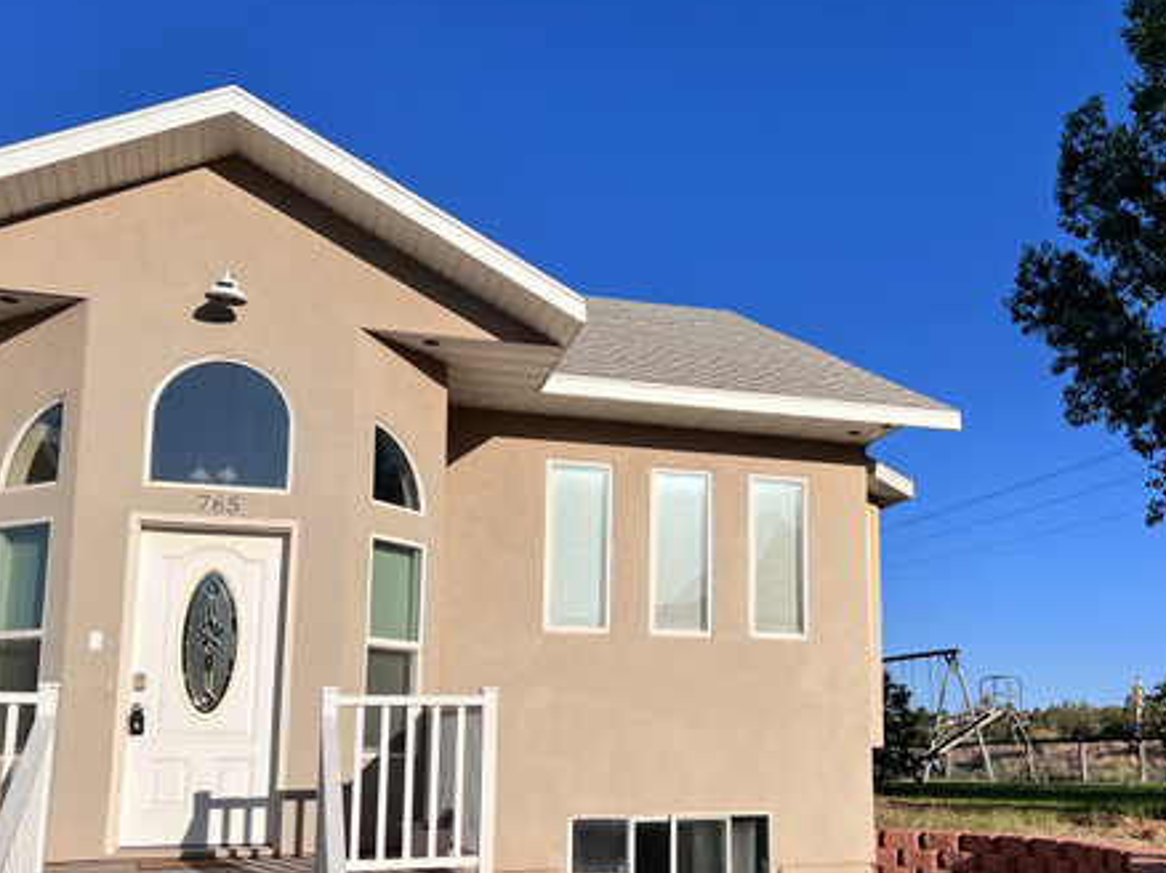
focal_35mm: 38
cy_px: 538
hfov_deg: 48.6
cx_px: 716
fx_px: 1279
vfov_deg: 37.5
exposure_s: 1/8696
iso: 50
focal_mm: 5.7
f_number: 1.5
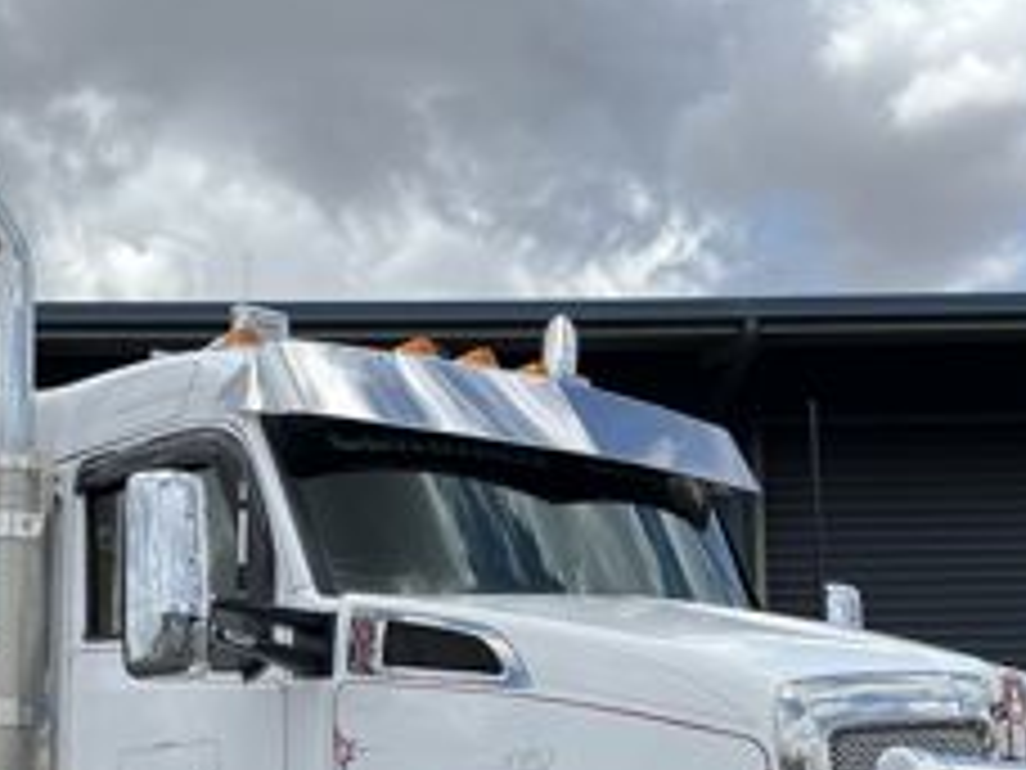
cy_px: 765
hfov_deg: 26.6
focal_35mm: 73
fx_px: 2164
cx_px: 369
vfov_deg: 19.6
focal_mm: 5.1
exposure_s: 1/4310
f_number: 1.6
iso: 50
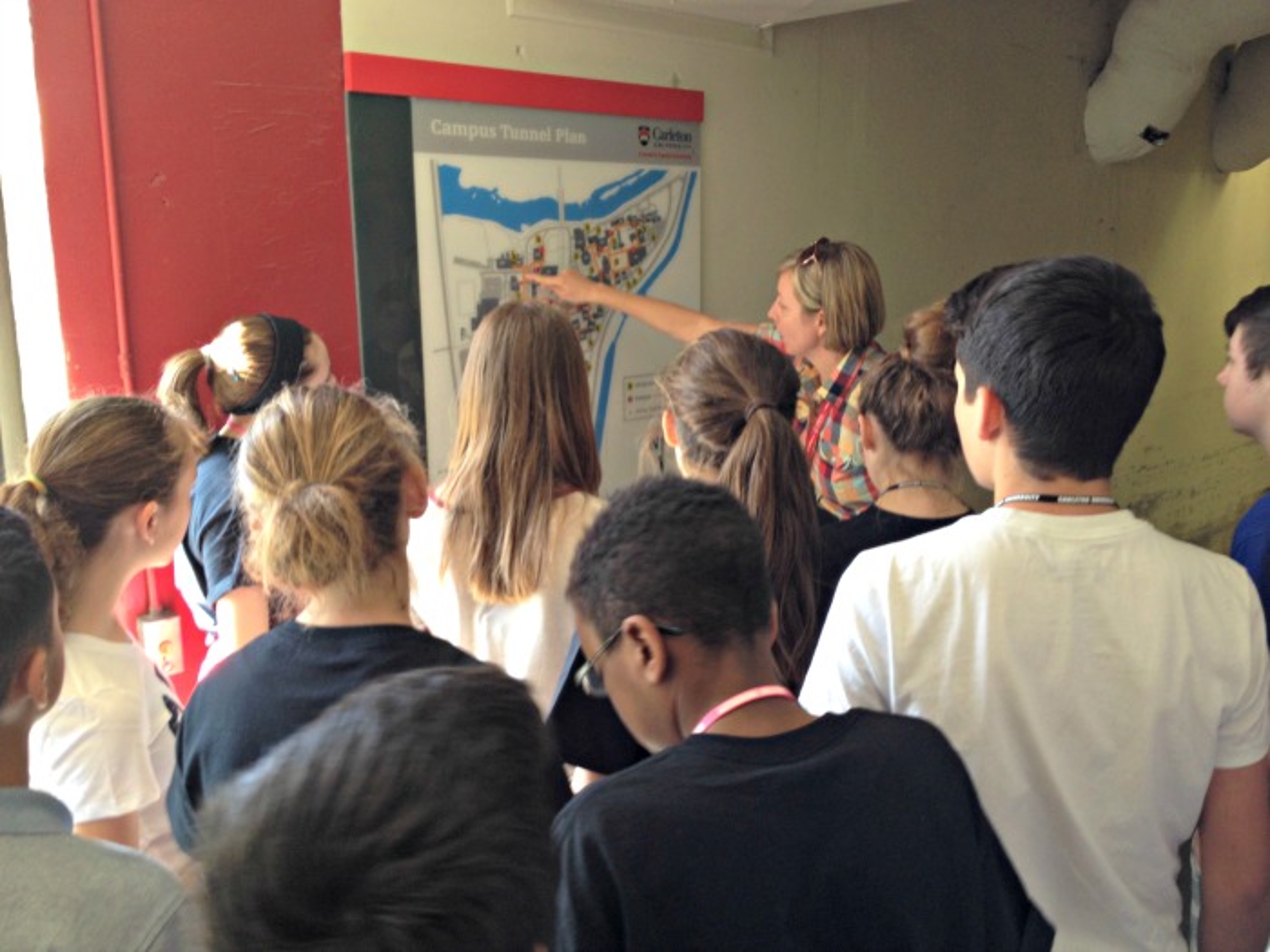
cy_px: 476
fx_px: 1284
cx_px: 635
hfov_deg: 52.6
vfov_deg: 40.7
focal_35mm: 35
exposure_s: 1/20
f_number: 2.4
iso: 50
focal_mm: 4.28
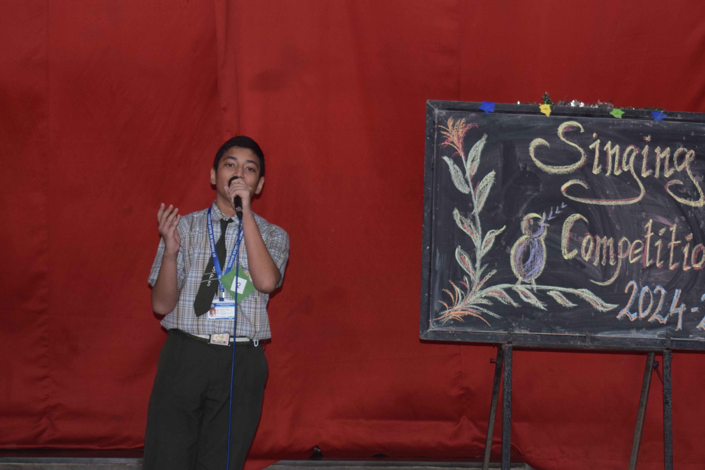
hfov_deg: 20.0
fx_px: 1997
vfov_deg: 13.4
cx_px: 430
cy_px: 305
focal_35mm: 102
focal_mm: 52
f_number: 5.6
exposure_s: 1/60
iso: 800
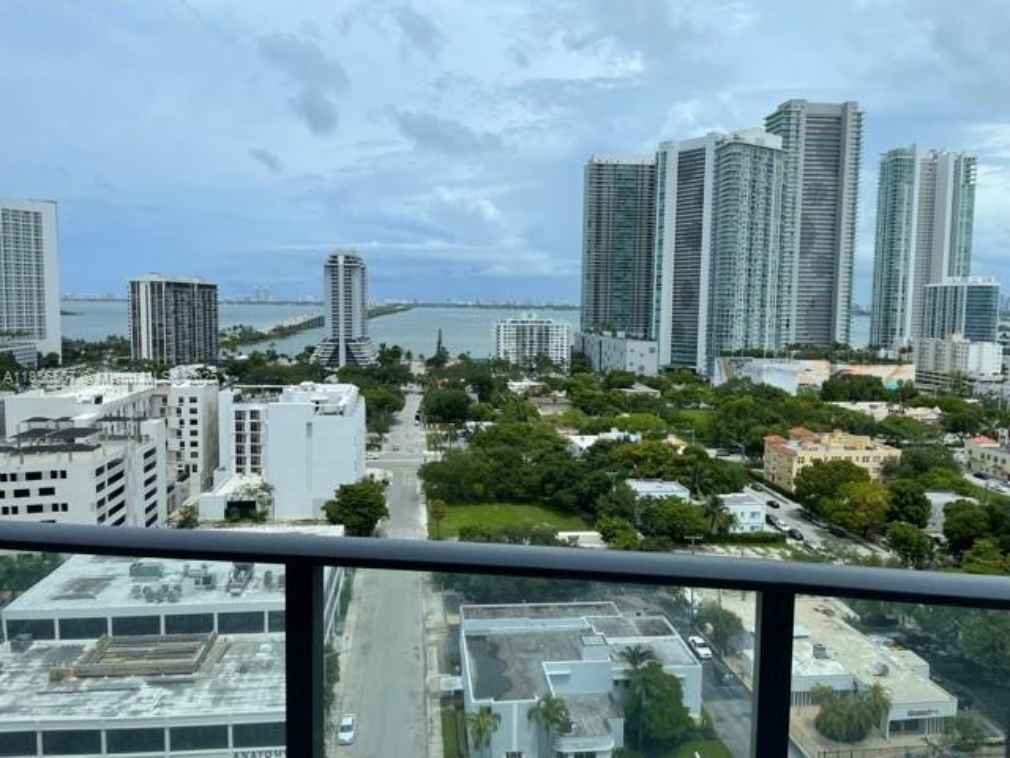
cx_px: 505
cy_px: 379
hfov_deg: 67.3
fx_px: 759
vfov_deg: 53.1
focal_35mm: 26
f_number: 1.6
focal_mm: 4.2
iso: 32
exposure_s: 1/2882
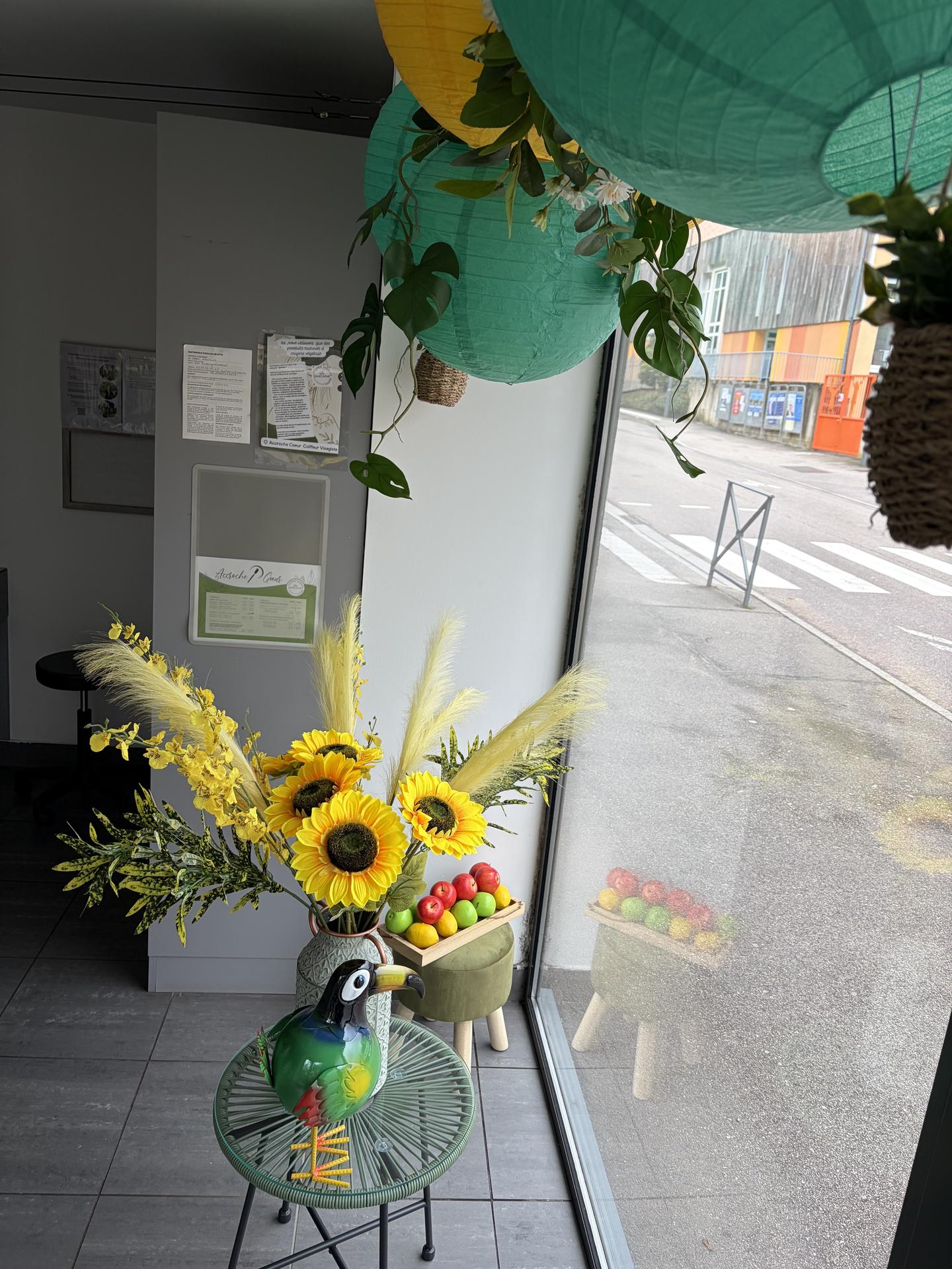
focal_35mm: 26
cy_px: 634
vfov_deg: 67.3
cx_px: 476
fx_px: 953
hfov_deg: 53.1
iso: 40
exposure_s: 1/205
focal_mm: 5.96
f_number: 1.6
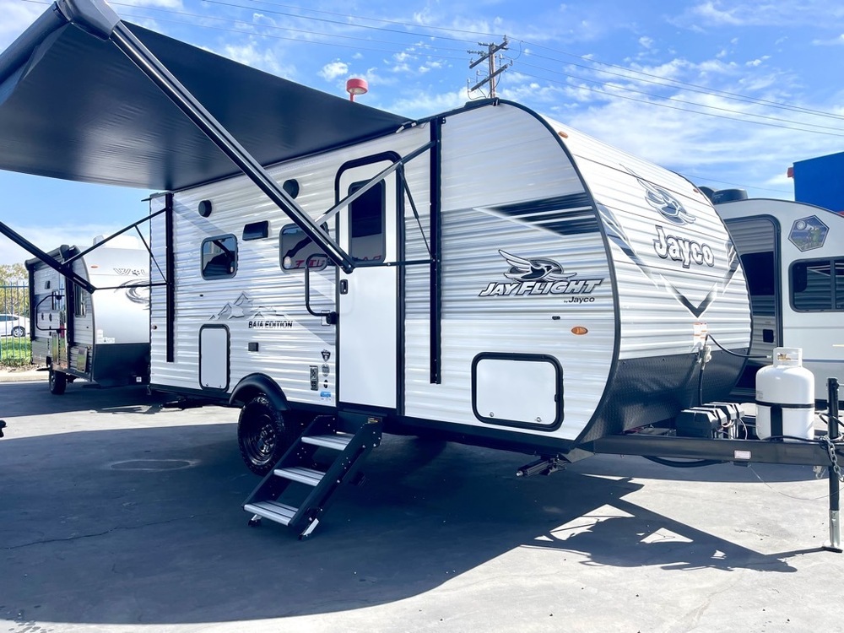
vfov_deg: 54.9
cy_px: 316
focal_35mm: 25
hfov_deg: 69.4
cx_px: 422
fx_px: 610
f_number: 1.6
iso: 32
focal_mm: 5.1
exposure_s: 1/2288
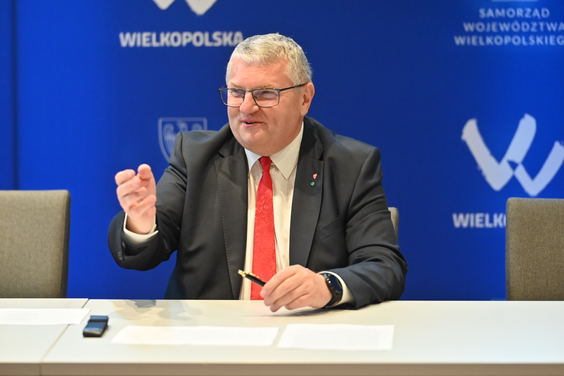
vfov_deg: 11.4
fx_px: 1880
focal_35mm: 120
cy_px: 188
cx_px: 282
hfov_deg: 17.1
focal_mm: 120
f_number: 2.8
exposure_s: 1/400
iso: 3200
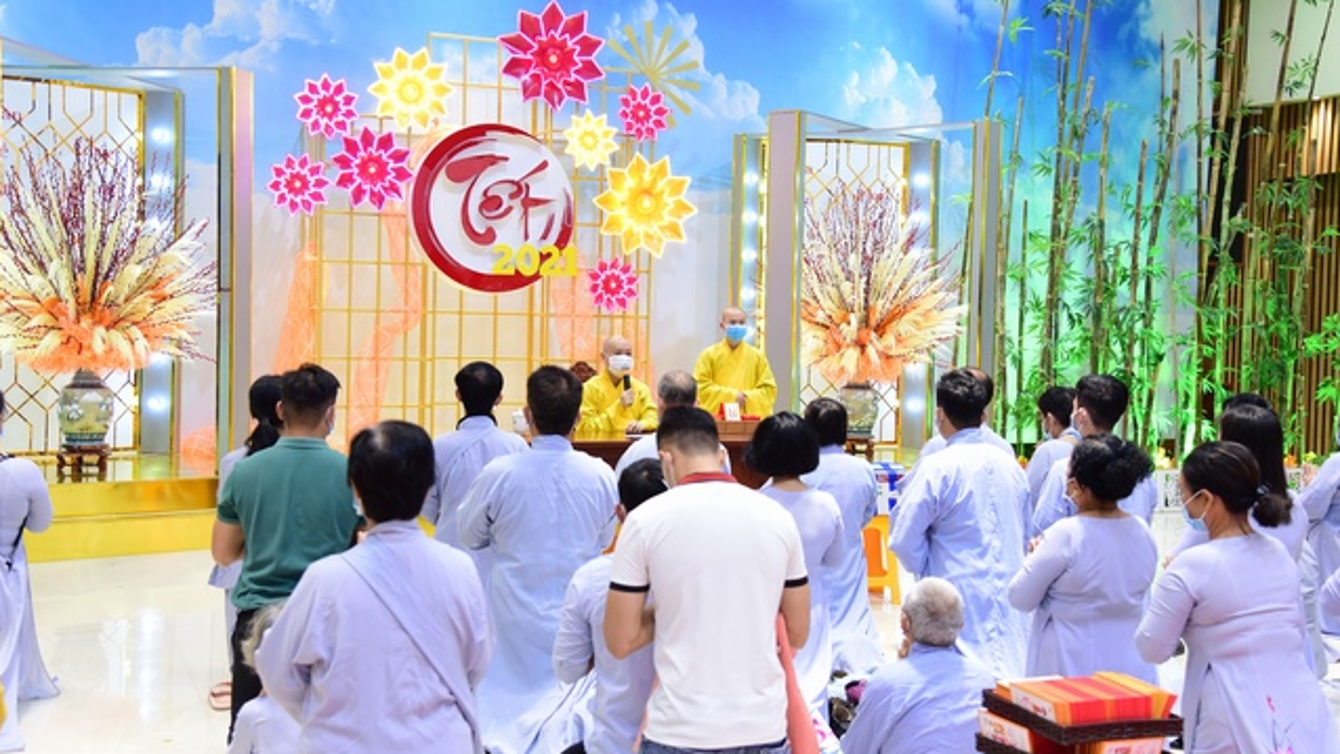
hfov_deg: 43.7
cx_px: 676
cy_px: 347
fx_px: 1670
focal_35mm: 47
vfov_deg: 25.4
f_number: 4.5
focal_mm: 44
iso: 1000
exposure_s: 1/40
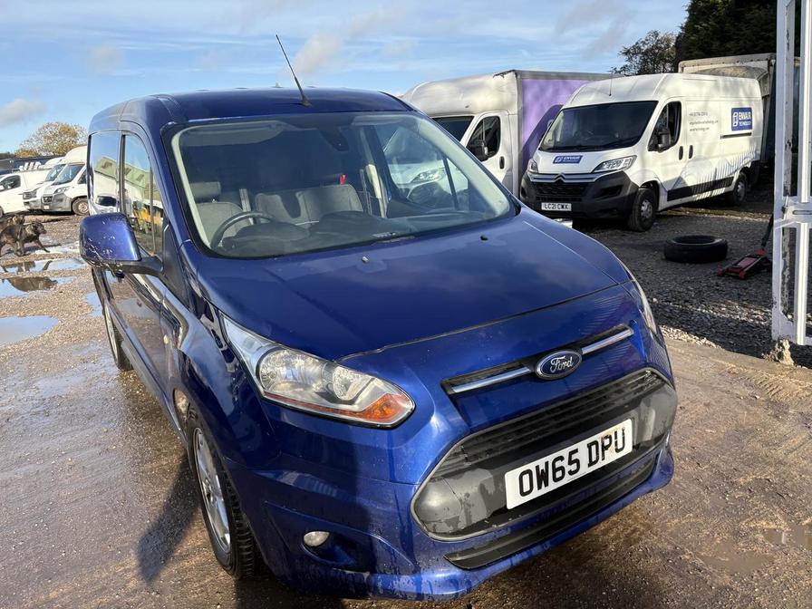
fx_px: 610
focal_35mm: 26
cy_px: 304
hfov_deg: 67.3
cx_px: 406
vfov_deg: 53.1
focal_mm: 5.96
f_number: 1.6
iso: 64
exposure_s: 1/1587
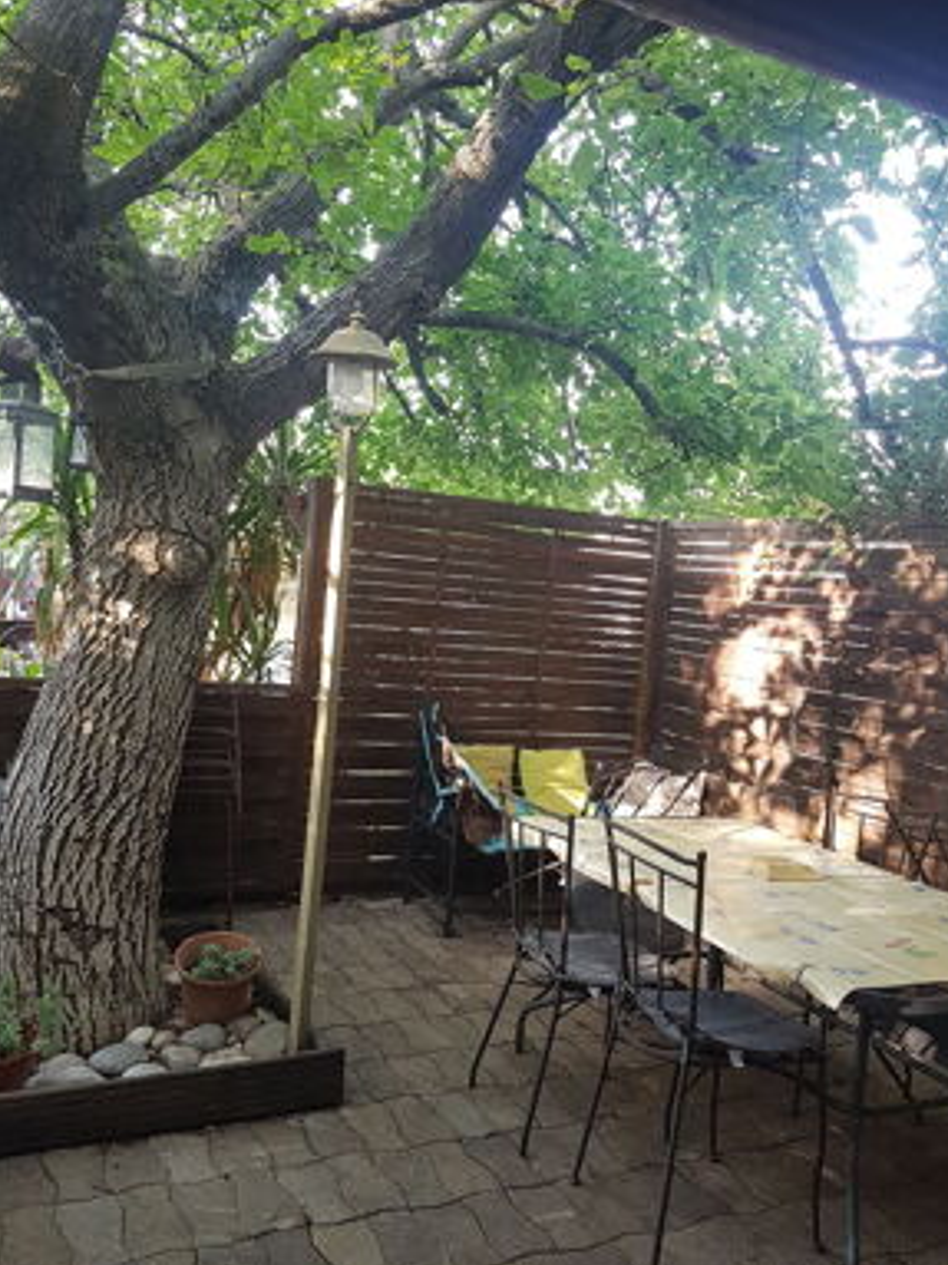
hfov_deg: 48.2
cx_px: 462
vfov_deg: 61.7
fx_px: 1060
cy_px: 619
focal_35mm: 29
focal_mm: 4.2
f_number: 1.7
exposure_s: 1/50
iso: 100
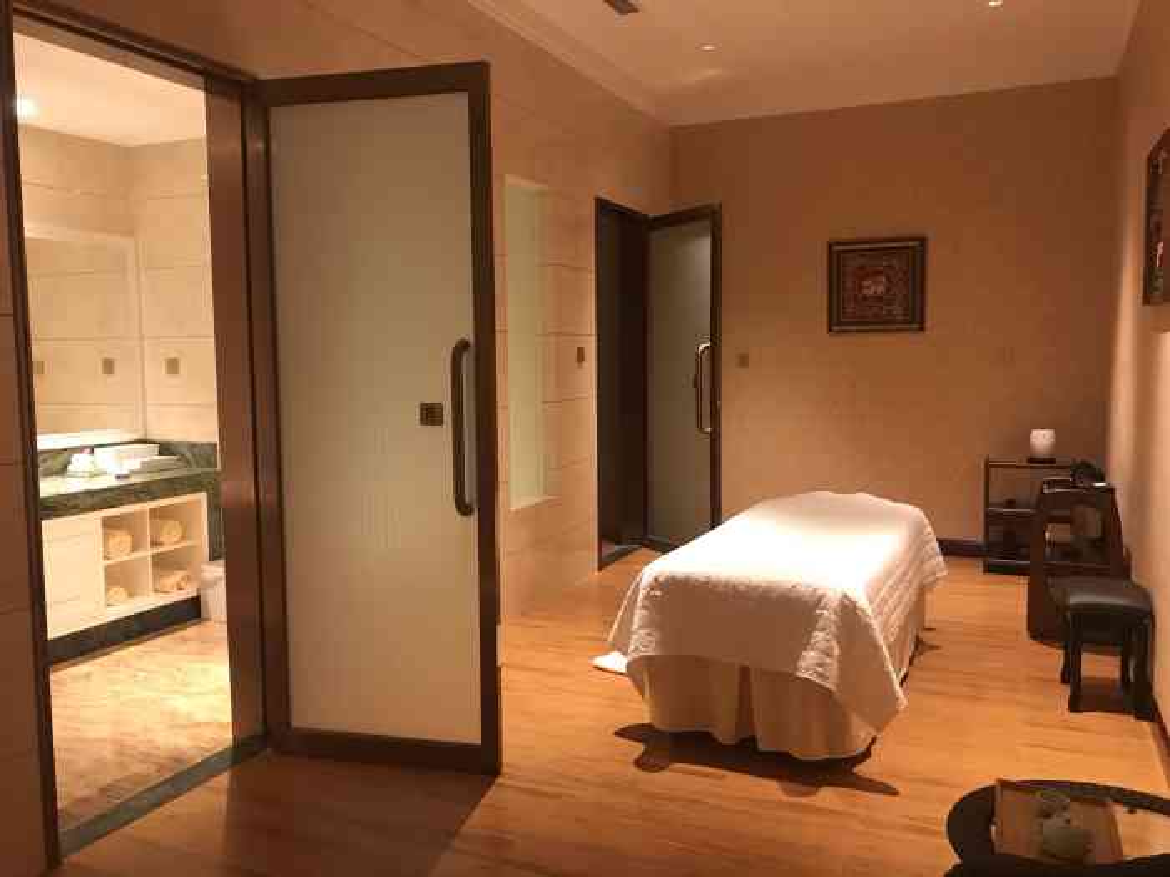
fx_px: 946
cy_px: 438
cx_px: 585
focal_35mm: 28
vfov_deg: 49.7
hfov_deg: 63.4
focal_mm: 3.99
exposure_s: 1/17
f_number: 1.8
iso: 100
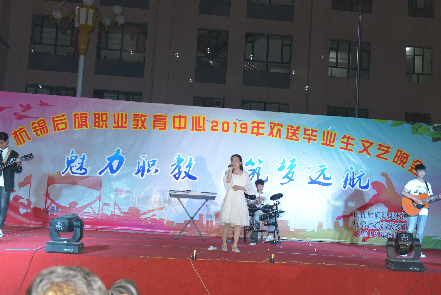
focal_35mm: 48
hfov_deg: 41.1
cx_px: 220
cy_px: 148
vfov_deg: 28.1
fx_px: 588
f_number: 7.1
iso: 3200
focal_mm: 48
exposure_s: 1/80
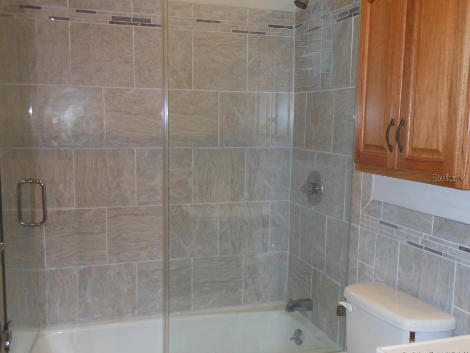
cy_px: 177
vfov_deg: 36.8
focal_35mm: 39
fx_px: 530
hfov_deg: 47.9
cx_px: 235
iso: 200
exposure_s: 1/30
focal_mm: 6.8
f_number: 3.6
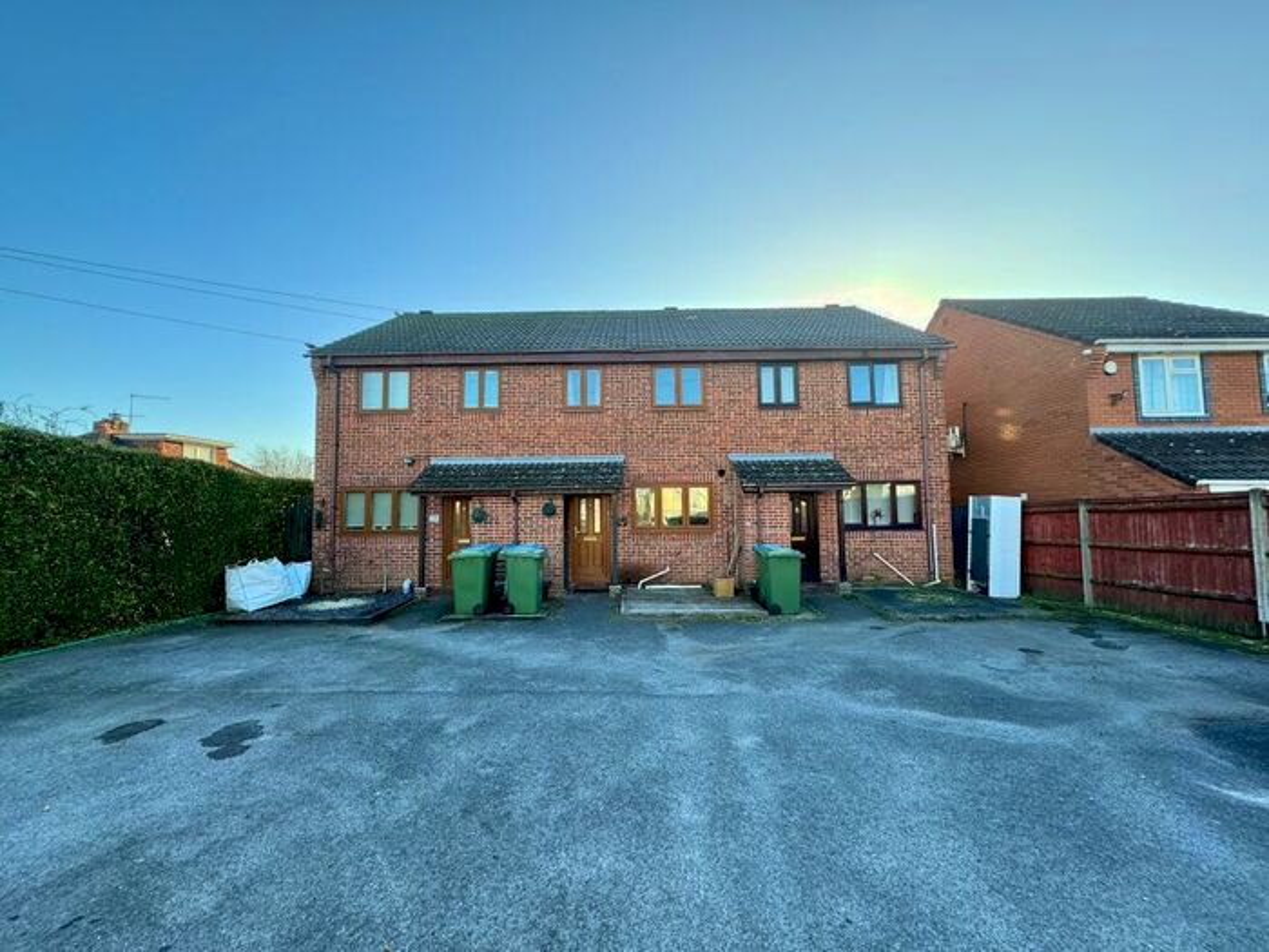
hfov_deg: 102.1
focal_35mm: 14
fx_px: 513
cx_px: 634
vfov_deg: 85.7
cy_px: 476
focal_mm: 2.22
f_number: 2.2
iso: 40
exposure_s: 1/250
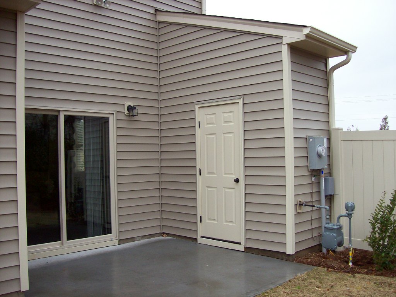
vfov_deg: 39.7
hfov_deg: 51.4
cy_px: 148
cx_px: 198
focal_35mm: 36
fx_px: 412
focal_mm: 6
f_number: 2.7
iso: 80
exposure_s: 1/480
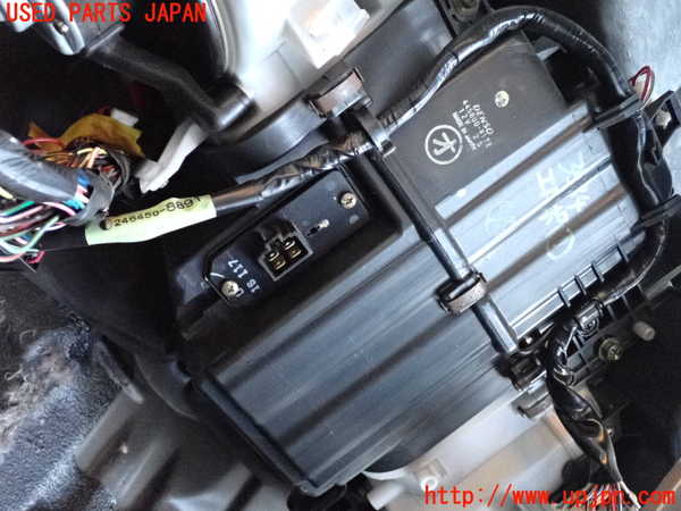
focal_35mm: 38
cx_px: 340
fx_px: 748
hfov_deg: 49.0
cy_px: 256
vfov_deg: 37.7
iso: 5000
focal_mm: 6.83
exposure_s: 1/125
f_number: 2.7
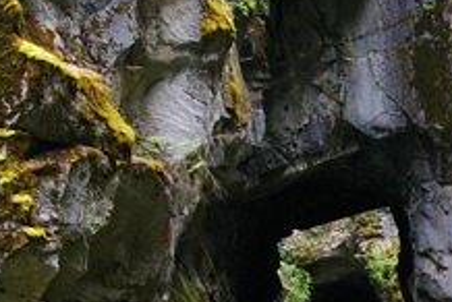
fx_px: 1546
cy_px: 312
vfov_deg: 11.1
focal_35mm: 123
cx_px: 516
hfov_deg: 16.1
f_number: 5.6
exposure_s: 1/125
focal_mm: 28
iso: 800
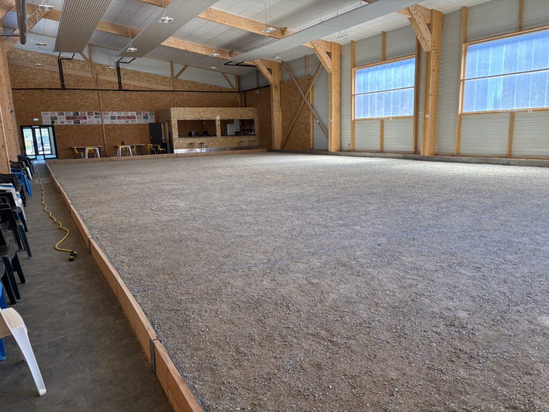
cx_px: 274
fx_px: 412
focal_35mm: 26
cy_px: 206
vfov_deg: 53.1
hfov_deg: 67.3
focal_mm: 5.96
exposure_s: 1/121
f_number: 1.6
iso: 125
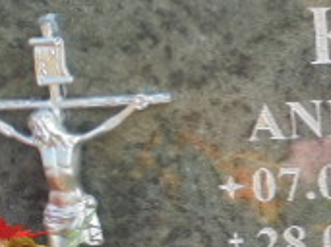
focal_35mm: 161
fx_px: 1538
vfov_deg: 9.1
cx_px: 422
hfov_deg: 12.0
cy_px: 259
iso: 100
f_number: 4.5
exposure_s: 1/125
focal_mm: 7.8
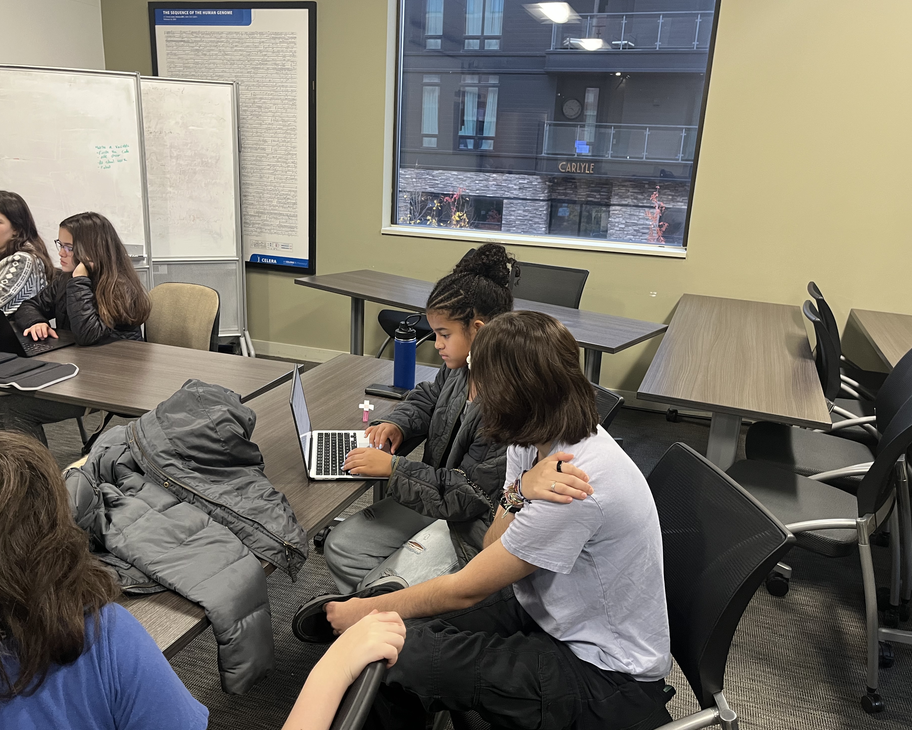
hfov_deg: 62.2
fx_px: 756
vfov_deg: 51.5
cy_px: 357
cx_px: 432
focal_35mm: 28
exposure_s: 1/60
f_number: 1.6
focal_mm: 5.1
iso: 250
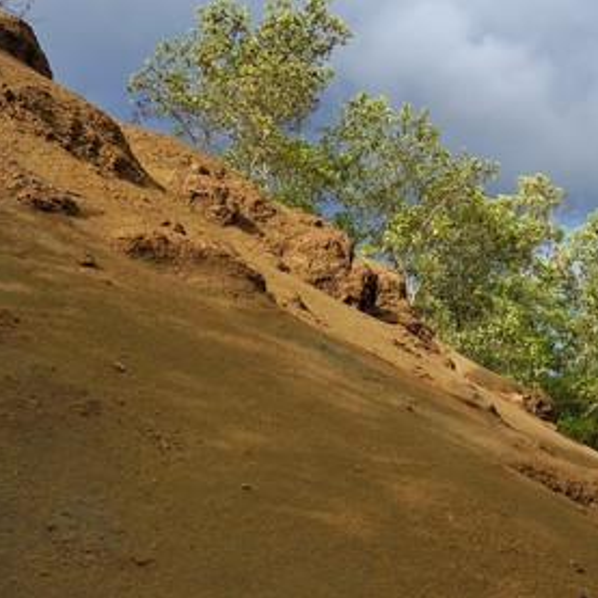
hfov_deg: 34.5
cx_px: 367
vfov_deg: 34.7
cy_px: 300
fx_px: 958
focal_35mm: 49
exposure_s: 1/250
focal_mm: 38
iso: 200
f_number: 10
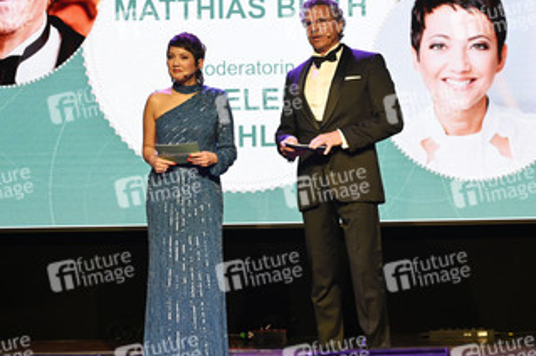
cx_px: 281
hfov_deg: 20.6
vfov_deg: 13.8
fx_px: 1472
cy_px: 146
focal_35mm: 99
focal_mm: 70
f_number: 2.8
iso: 400
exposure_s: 1/160
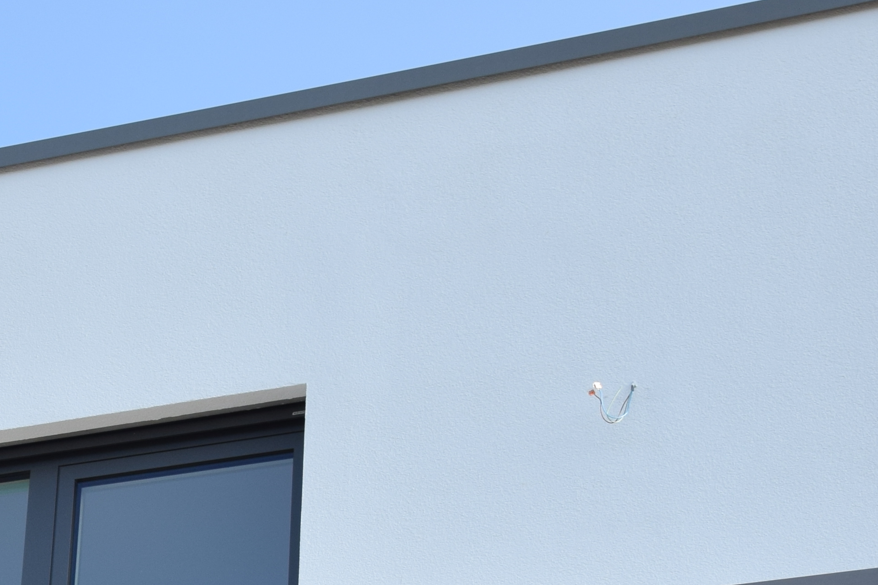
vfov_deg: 11.8
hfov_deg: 17.6
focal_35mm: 113
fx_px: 2755
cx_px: -30
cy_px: 762
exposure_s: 1/320
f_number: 9
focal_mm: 24
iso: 200
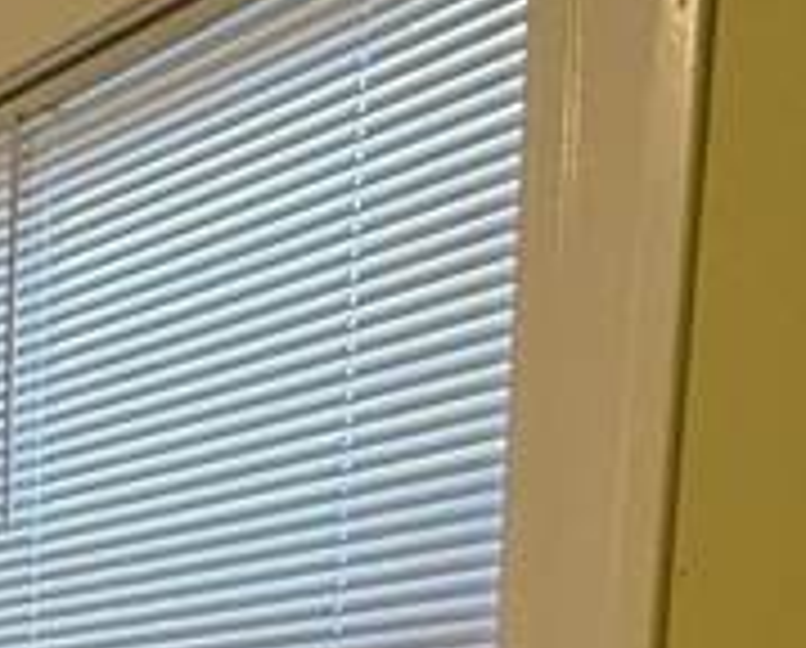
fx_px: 1865
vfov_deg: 17.0
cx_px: -1130
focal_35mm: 78
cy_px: 1080
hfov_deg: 14.9
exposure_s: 1/60
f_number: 2.2
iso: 400
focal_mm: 2.22
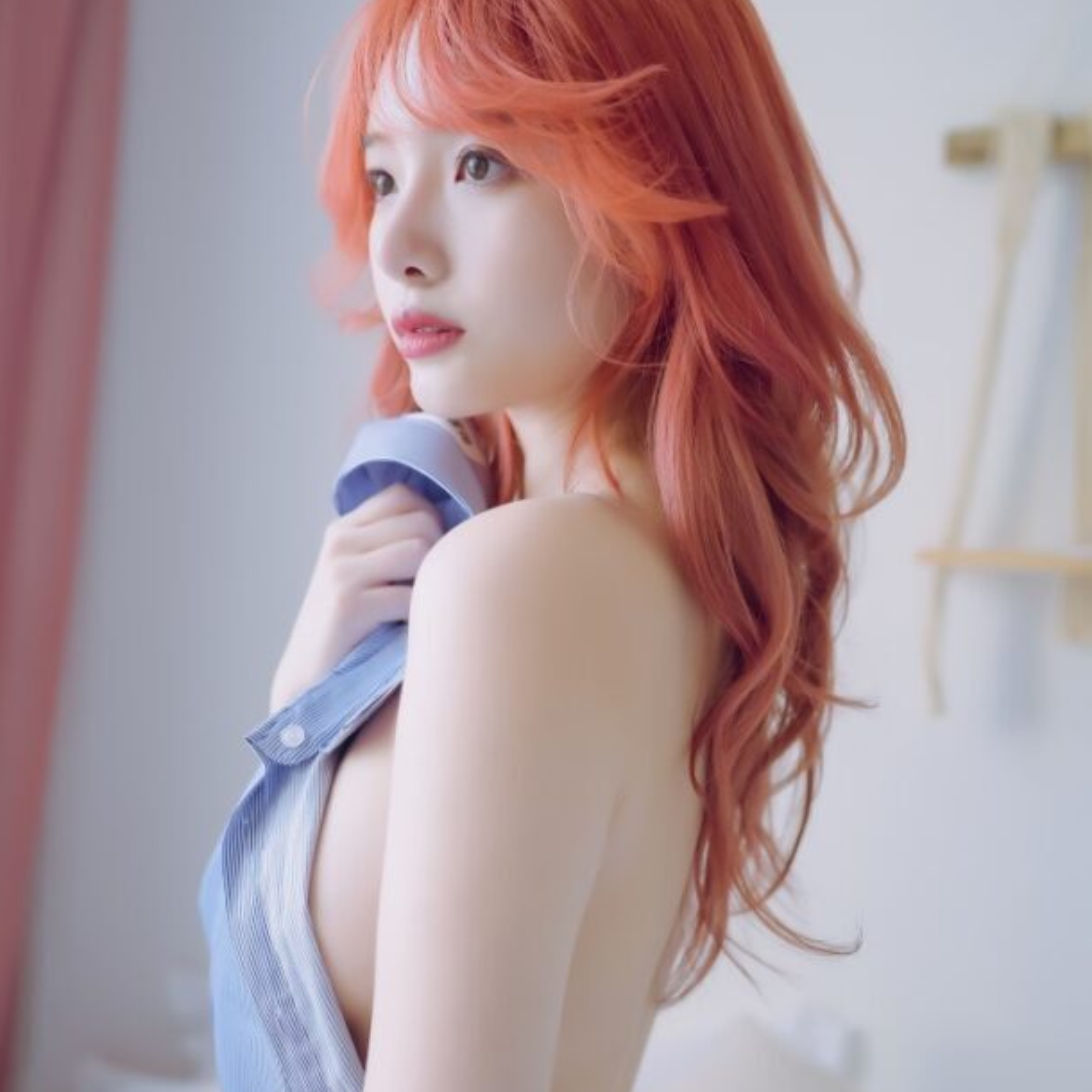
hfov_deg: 37.6
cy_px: 675
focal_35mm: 45
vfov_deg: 37.4
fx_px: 1606
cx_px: 545
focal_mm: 35
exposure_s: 1/160
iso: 400
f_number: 3.2
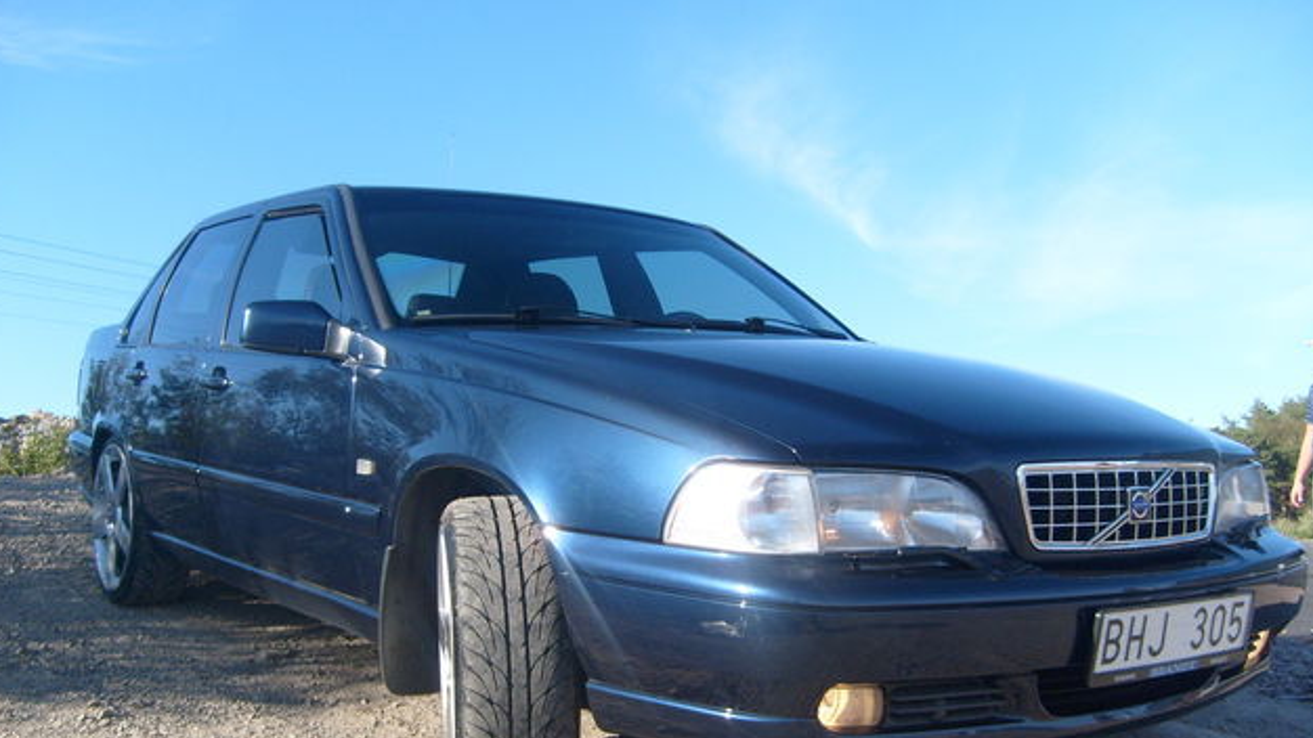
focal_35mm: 39
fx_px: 1358
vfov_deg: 30.3
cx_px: 656
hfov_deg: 51.6
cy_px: 453
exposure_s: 1/180
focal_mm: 5.8
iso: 80
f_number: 7.1
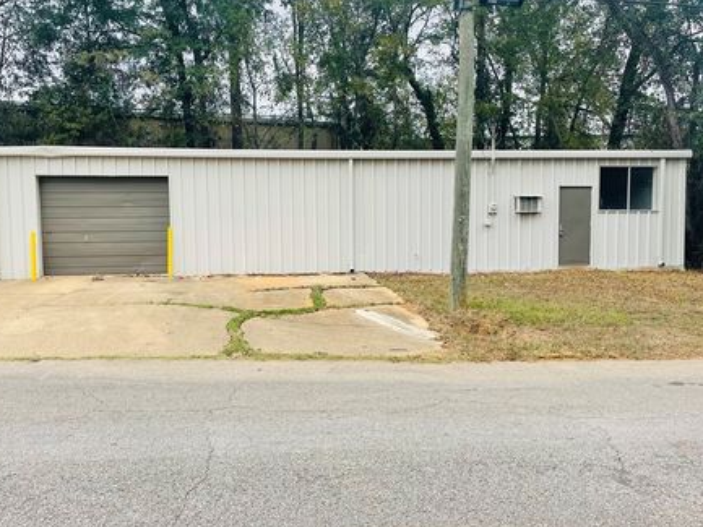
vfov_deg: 46.8
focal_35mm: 30
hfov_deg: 59.9
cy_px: 275
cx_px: 331
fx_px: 609
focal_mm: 4.2
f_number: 1.6
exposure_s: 1/711
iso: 32
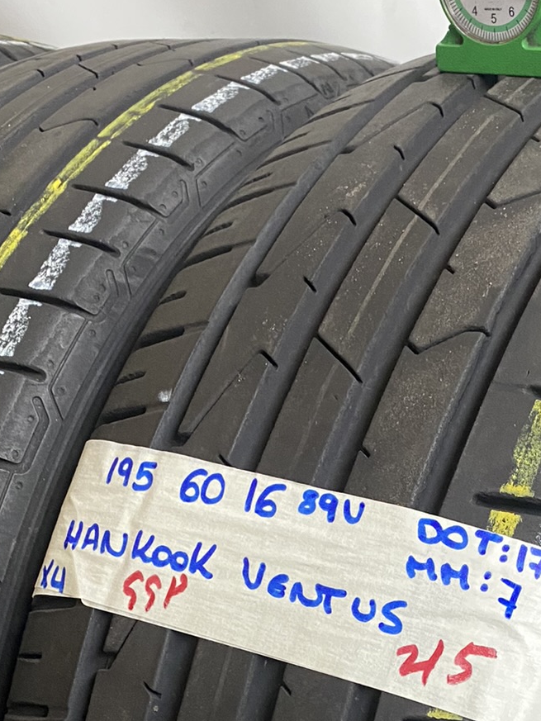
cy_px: 671
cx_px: 401
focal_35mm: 61
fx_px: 1271
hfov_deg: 23.8
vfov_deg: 30.1
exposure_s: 1/60
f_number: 1.8
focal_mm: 4.25
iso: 320
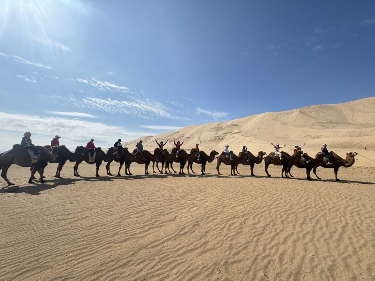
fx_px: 152
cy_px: 140
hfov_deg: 102.1
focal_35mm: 14
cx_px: 188
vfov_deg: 85.7
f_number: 2.2
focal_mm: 2.22
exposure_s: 1/2985
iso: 50
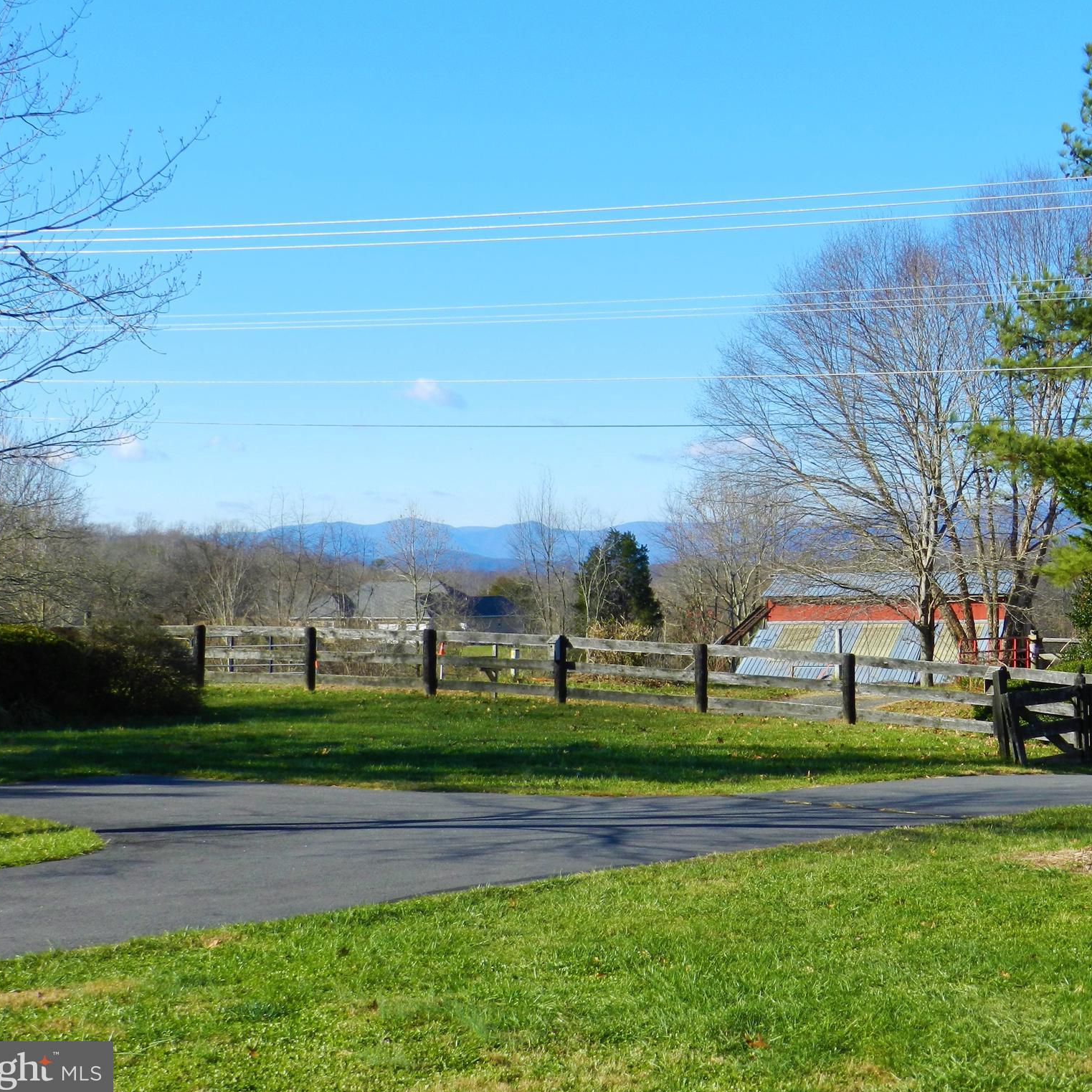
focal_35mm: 63
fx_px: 2248
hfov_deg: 27.2
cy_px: 549
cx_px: 668
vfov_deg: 27.3
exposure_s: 1/640
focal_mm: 9.4
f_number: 4.4
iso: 160
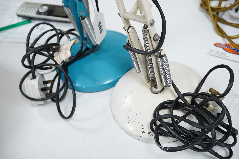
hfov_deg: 43.6
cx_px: 120
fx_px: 299
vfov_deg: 29.9
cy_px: 80
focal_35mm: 45
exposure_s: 1/125
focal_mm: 30
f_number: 8
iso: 2000
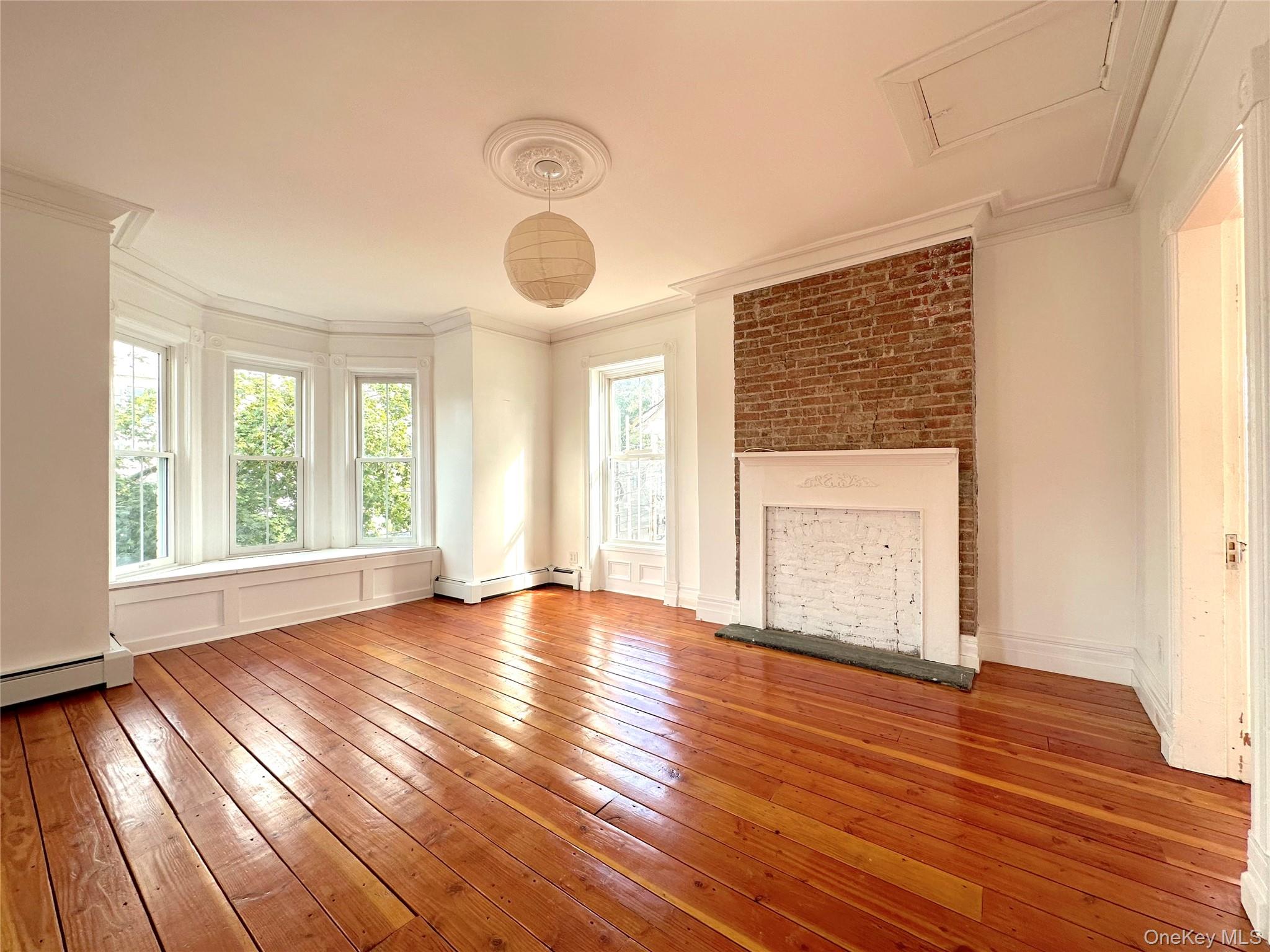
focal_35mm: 14
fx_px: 514
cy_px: 476
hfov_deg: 102.1
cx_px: 635
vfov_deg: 85.7
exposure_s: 1/99
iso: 50
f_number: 2.2
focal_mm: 2.22
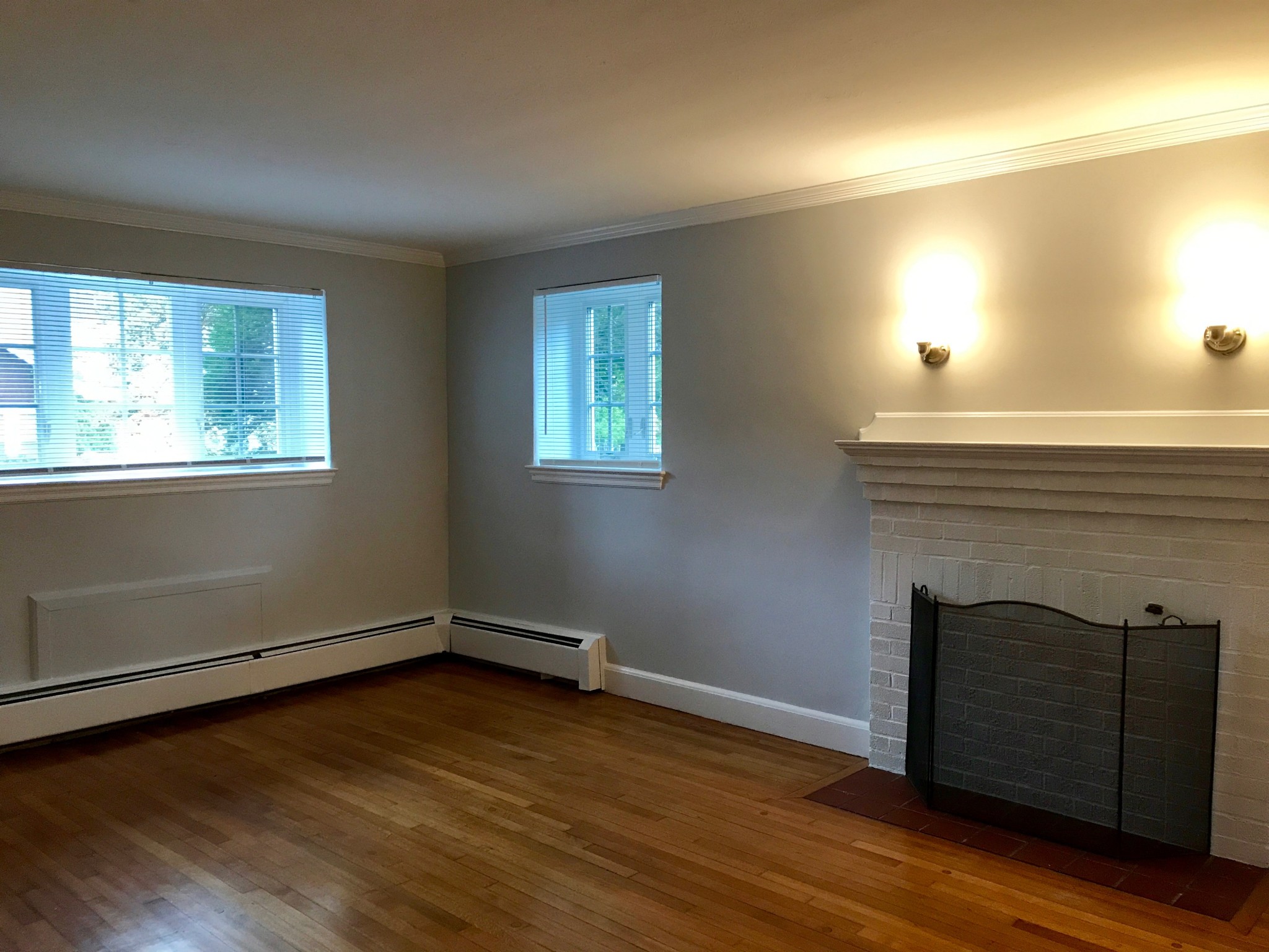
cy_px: 476
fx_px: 1026
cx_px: 634
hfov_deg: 63.4
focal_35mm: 28
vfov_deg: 49.7
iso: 64
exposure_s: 1/15
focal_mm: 3.99
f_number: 1.8
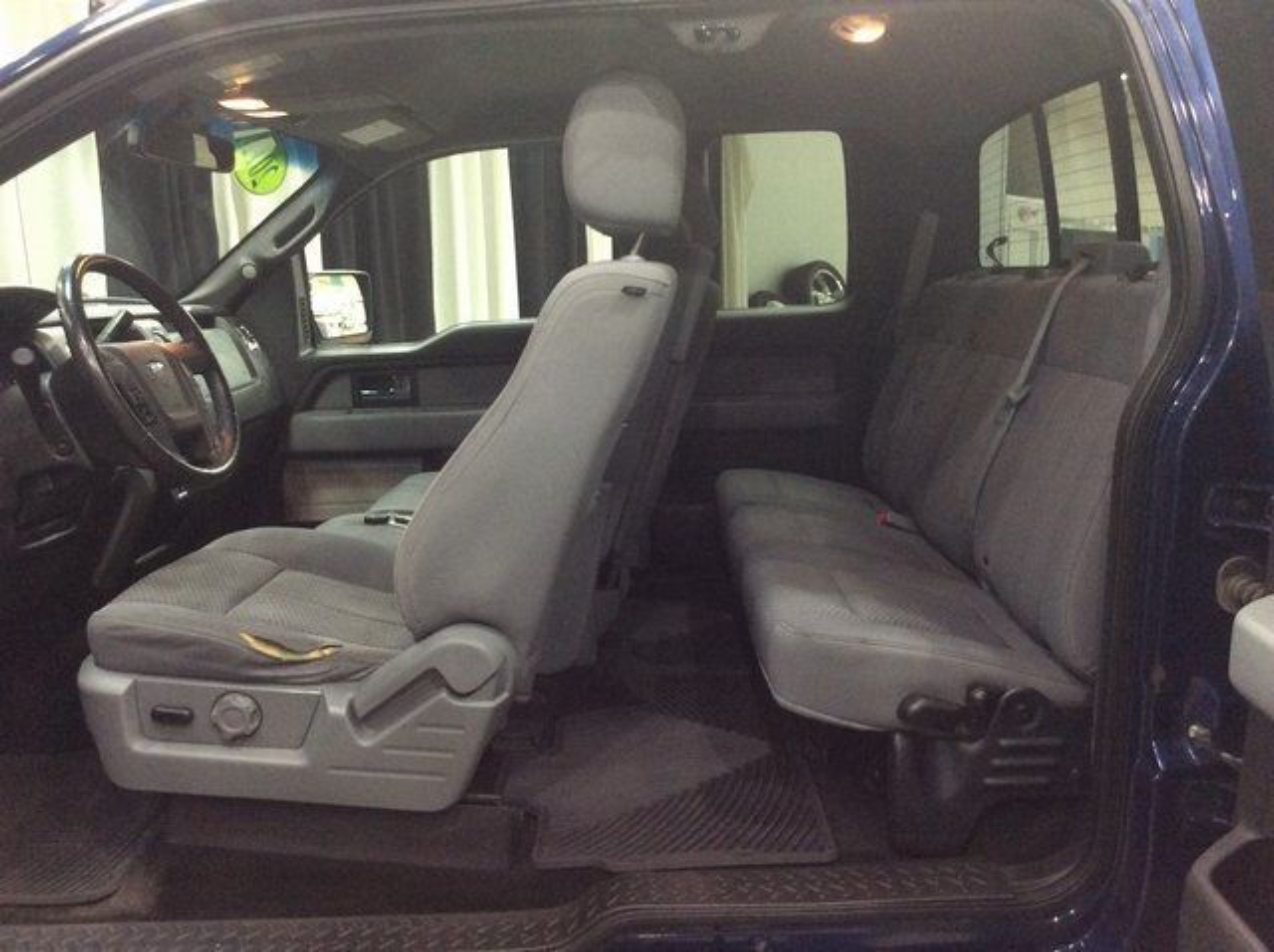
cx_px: 637
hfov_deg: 56.9
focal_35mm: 32
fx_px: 1176
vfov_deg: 44.1
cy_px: 476
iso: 200
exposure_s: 1/24
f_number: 2.4
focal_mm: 3.3
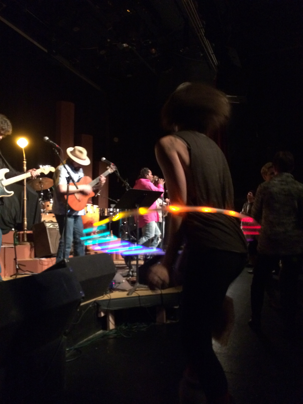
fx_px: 350
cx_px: 152
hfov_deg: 46.8
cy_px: 202
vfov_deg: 60.0
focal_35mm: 30
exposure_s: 1/15
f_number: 2.2
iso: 500
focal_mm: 4.12
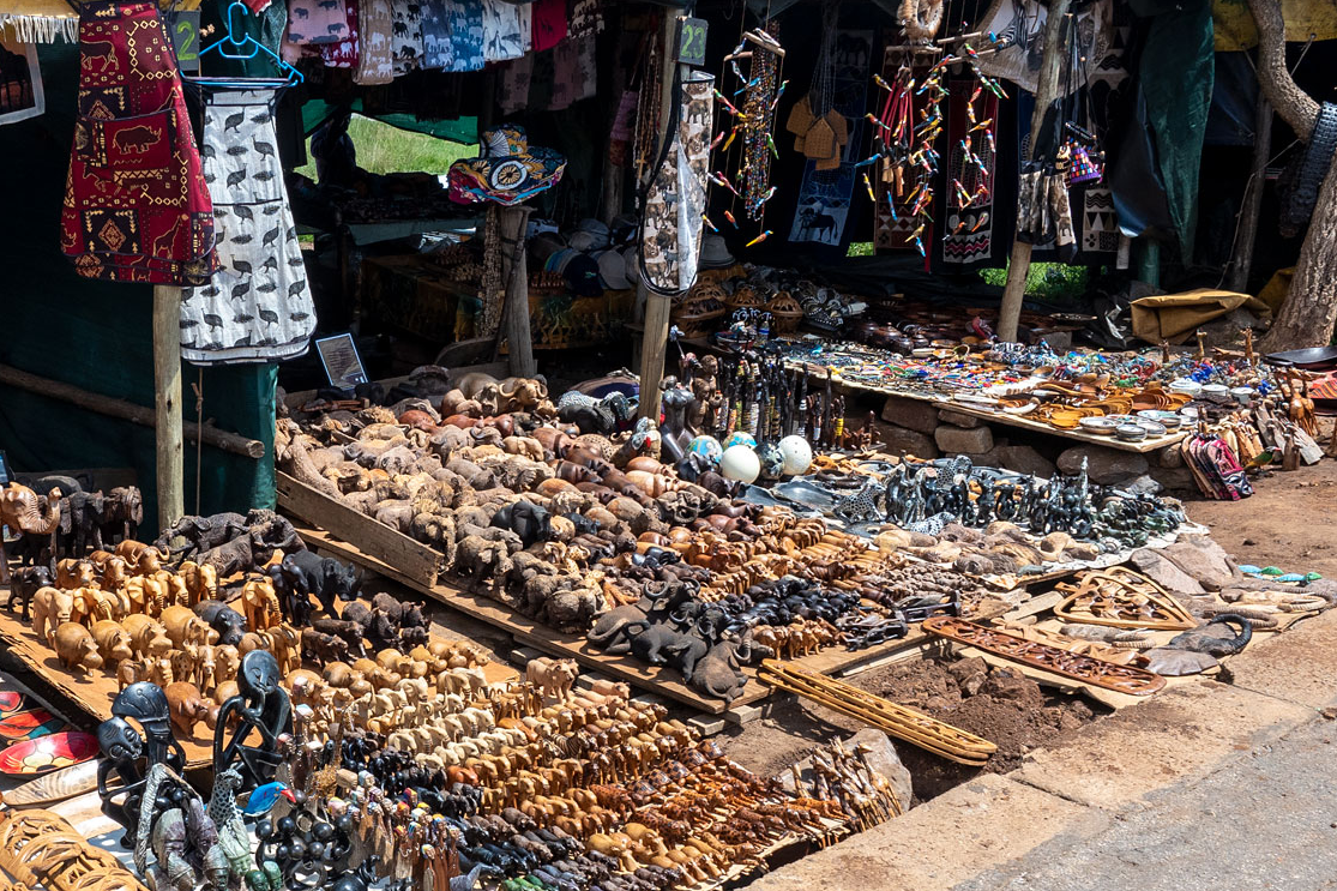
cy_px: 582
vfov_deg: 31.0
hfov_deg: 43.5
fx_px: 1597
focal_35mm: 43
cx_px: 284
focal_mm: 12
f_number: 5.6
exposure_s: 1/320
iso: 200
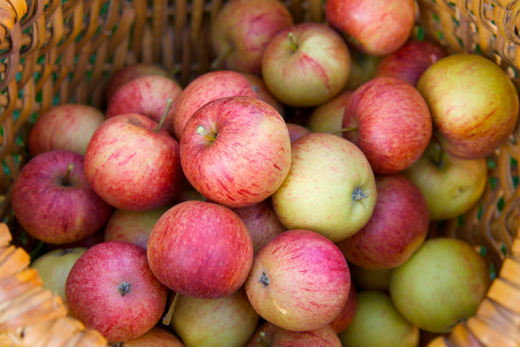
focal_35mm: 46
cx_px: 260
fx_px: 672
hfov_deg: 42.3
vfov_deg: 28.9
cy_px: 174
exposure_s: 1/80
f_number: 2.8
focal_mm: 31
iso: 100
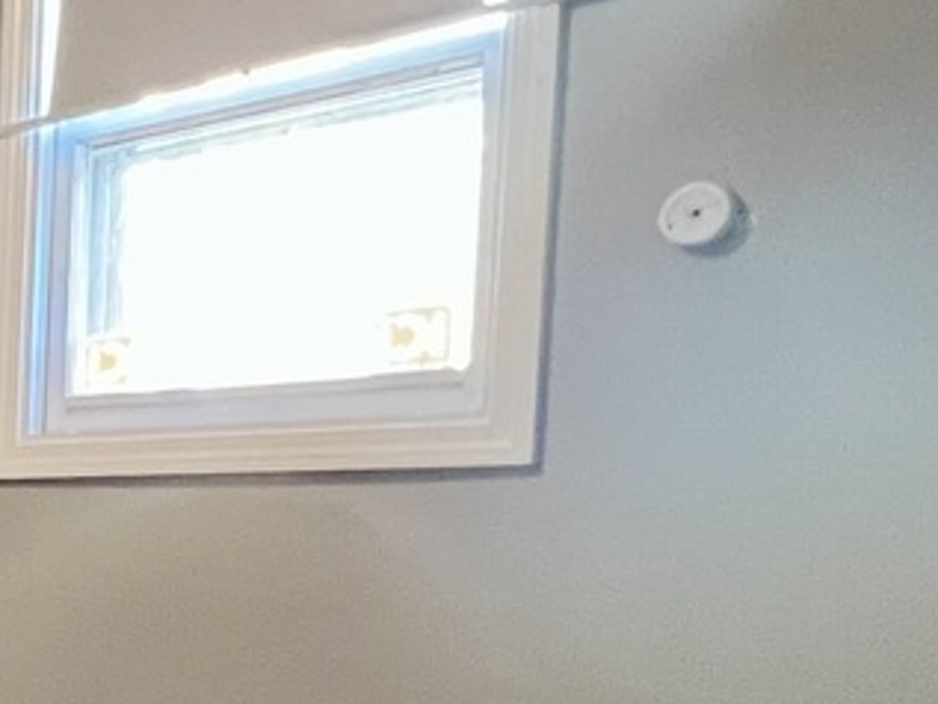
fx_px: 1599
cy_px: 686
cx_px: -601
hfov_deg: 23.3
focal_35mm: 59
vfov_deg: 23.9
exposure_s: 1/60
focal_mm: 1.57
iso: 500
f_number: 1.8
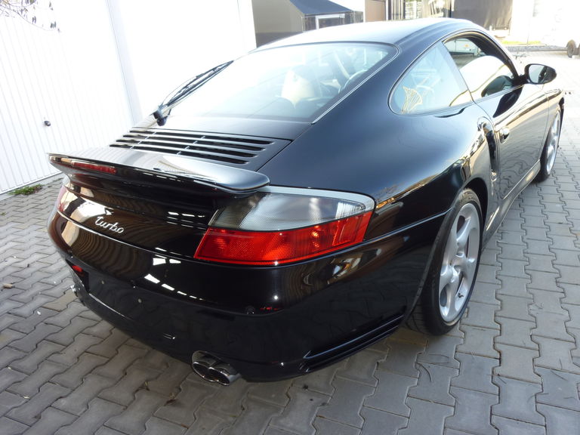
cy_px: 218
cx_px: 290
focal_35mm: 25
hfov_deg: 69.4
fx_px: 419
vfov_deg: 54.9
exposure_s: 1/40
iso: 80
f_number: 3.3
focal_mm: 4.5
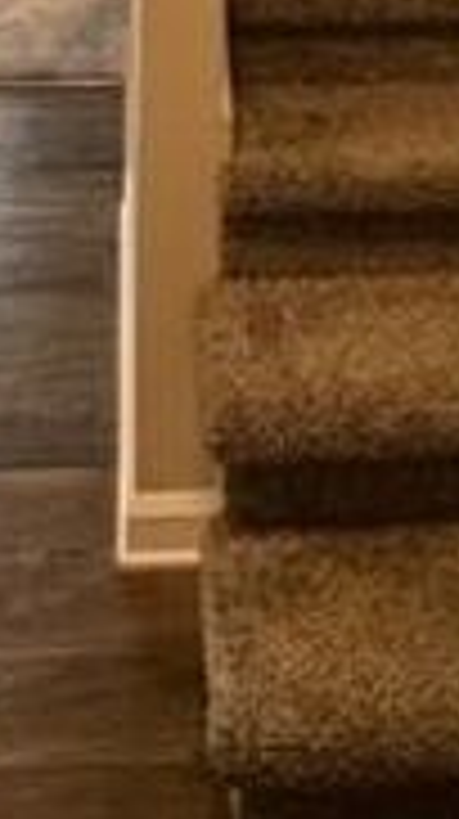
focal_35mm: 52
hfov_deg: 23.0
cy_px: -376
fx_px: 1128
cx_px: 202
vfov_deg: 28.2
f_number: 1.8
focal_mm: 1.57
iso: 200
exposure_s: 1/60
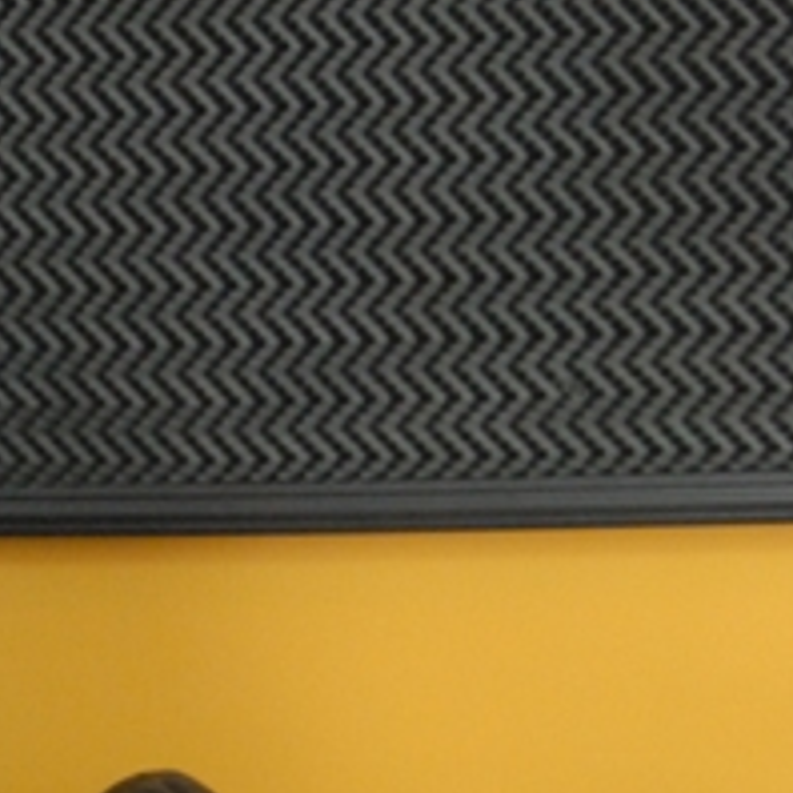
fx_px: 2566
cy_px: 765
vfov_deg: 17.2
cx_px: 36
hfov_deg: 17.2
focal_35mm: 99
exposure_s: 1/125
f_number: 4.5
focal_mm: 24
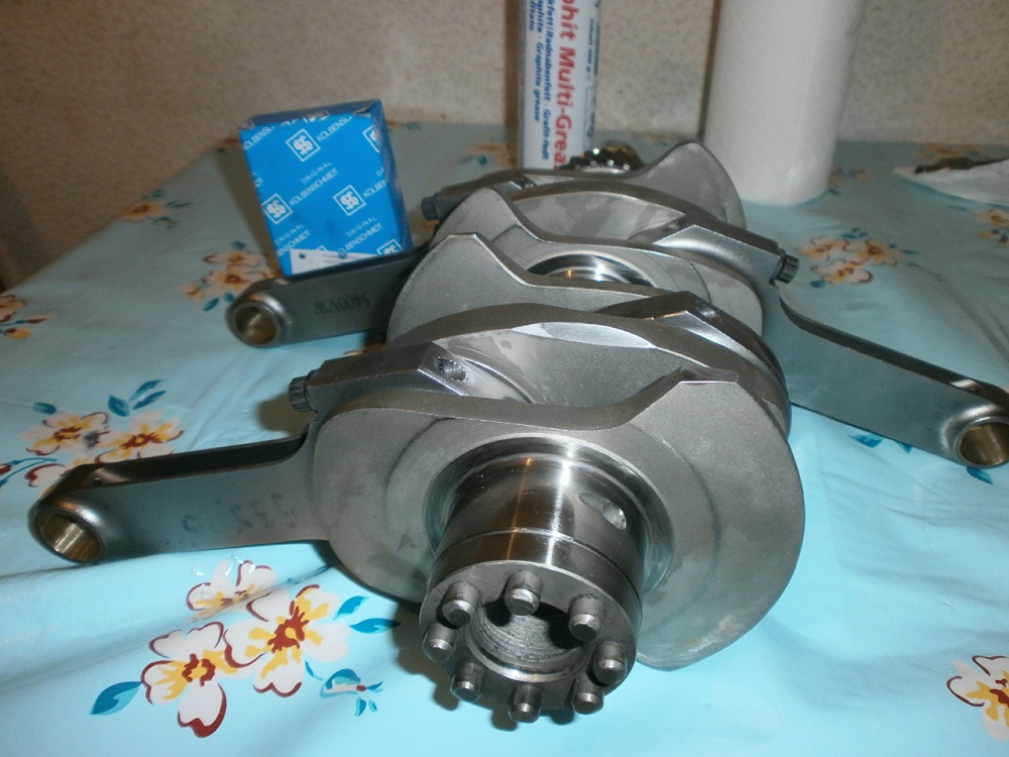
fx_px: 787
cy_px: 378
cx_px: 504
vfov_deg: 51.4
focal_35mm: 27
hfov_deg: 65.3
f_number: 2.9
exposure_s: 1/30
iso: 125
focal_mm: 4.8
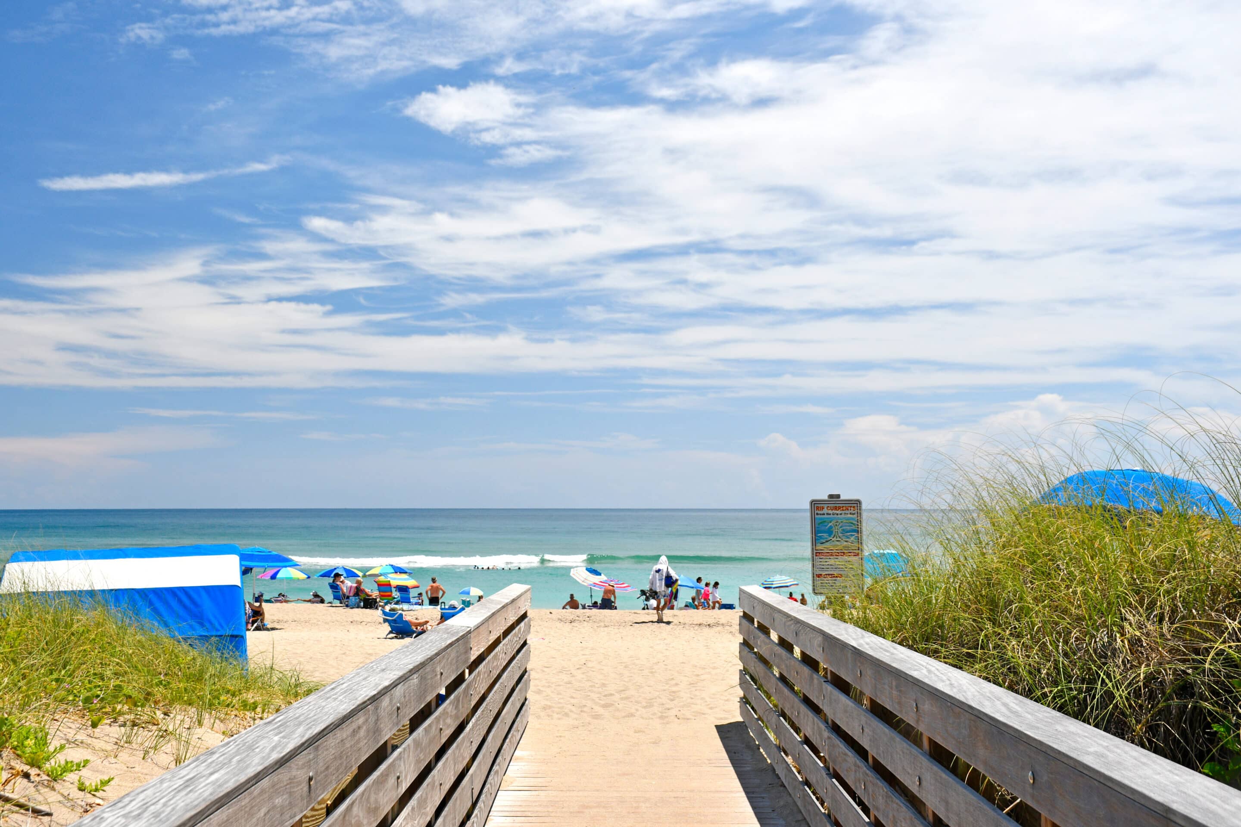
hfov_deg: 48.5
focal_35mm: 40
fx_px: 1379
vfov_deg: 33.4
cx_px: 620
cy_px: 414
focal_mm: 27
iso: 200
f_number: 8
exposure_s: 1/500
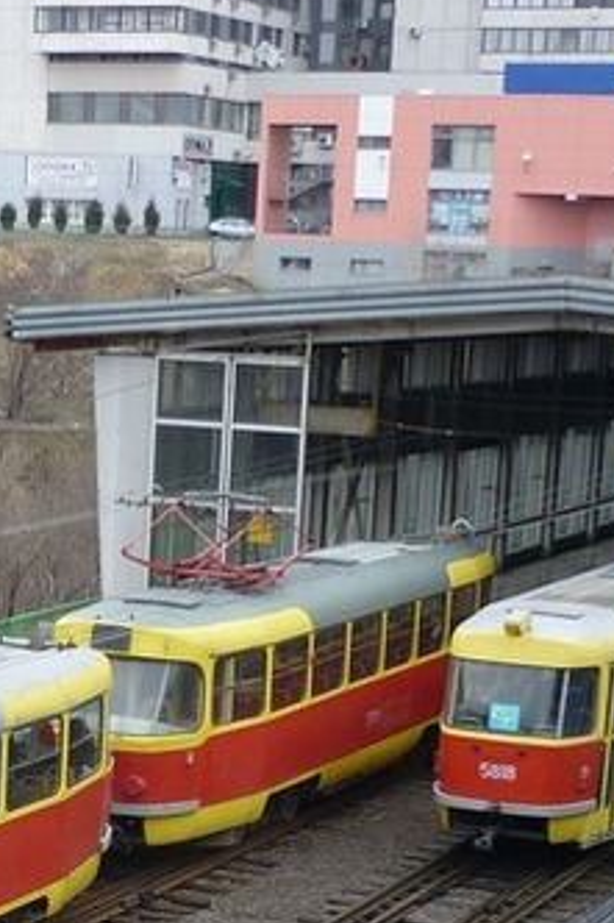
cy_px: 934
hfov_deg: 12.6
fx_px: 2714
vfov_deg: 18.7
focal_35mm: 106
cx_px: -147
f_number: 2.8
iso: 80
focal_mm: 5.5
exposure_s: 1/200
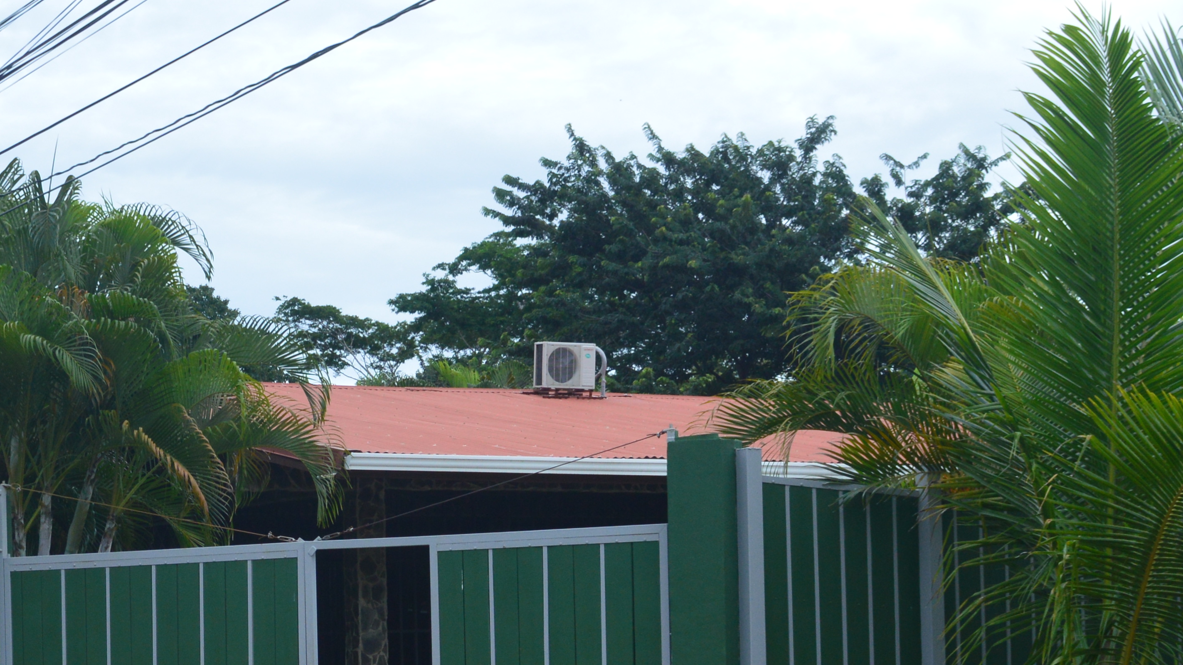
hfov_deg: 28.3
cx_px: 214
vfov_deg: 16.2
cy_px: 643
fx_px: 2290
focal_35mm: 73
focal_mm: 22
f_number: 10
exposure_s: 1/320
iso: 400
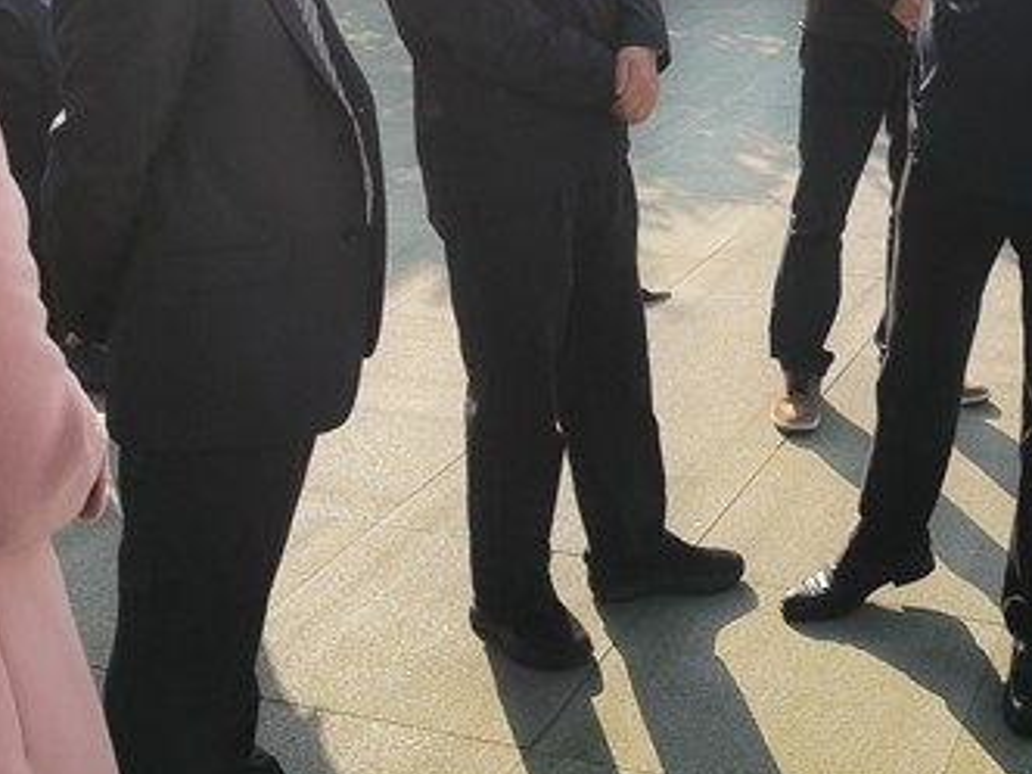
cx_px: 783
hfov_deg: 29.3
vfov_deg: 21.6
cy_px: -50
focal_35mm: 65
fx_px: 1938
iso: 50
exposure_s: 1/2597
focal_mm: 5.56
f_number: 1.6
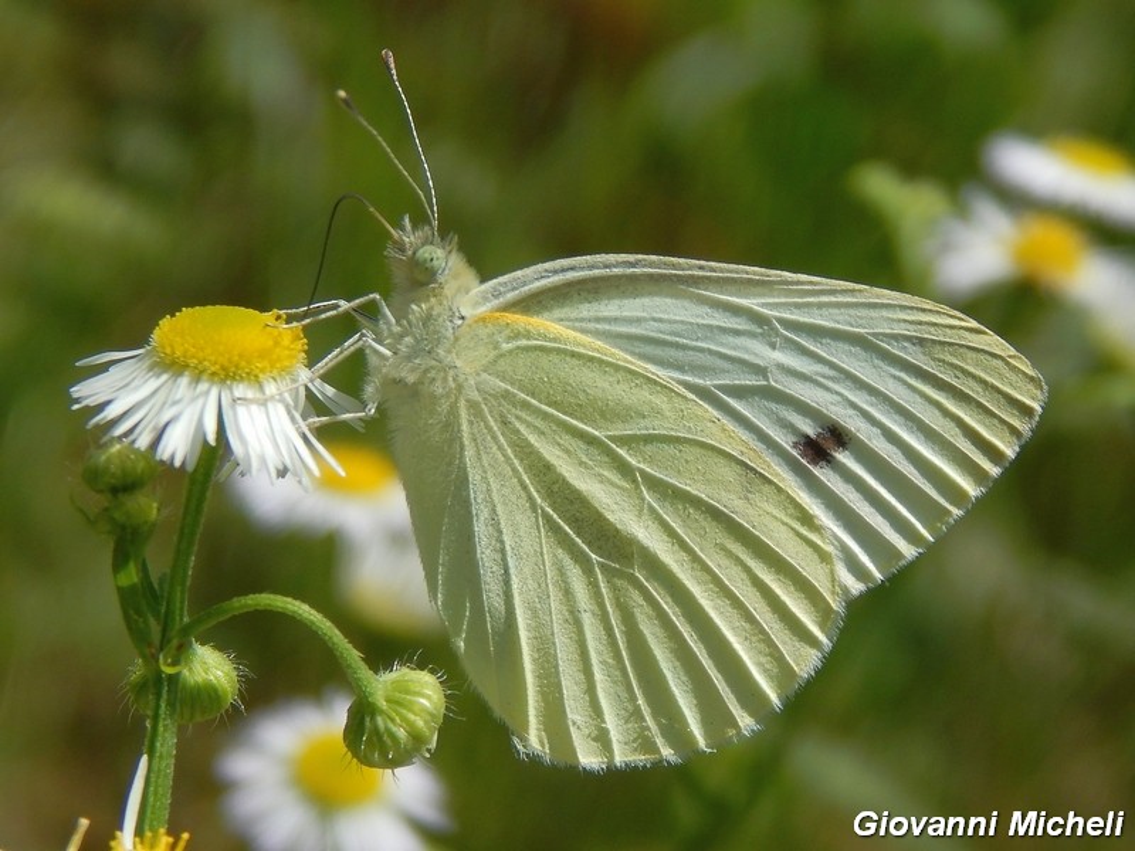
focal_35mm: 115
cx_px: 568
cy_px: 426
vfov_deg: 12.9
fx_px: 3771
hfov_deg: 17.1
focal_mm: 20.5
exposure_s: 1/800
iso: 125
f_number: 4.6
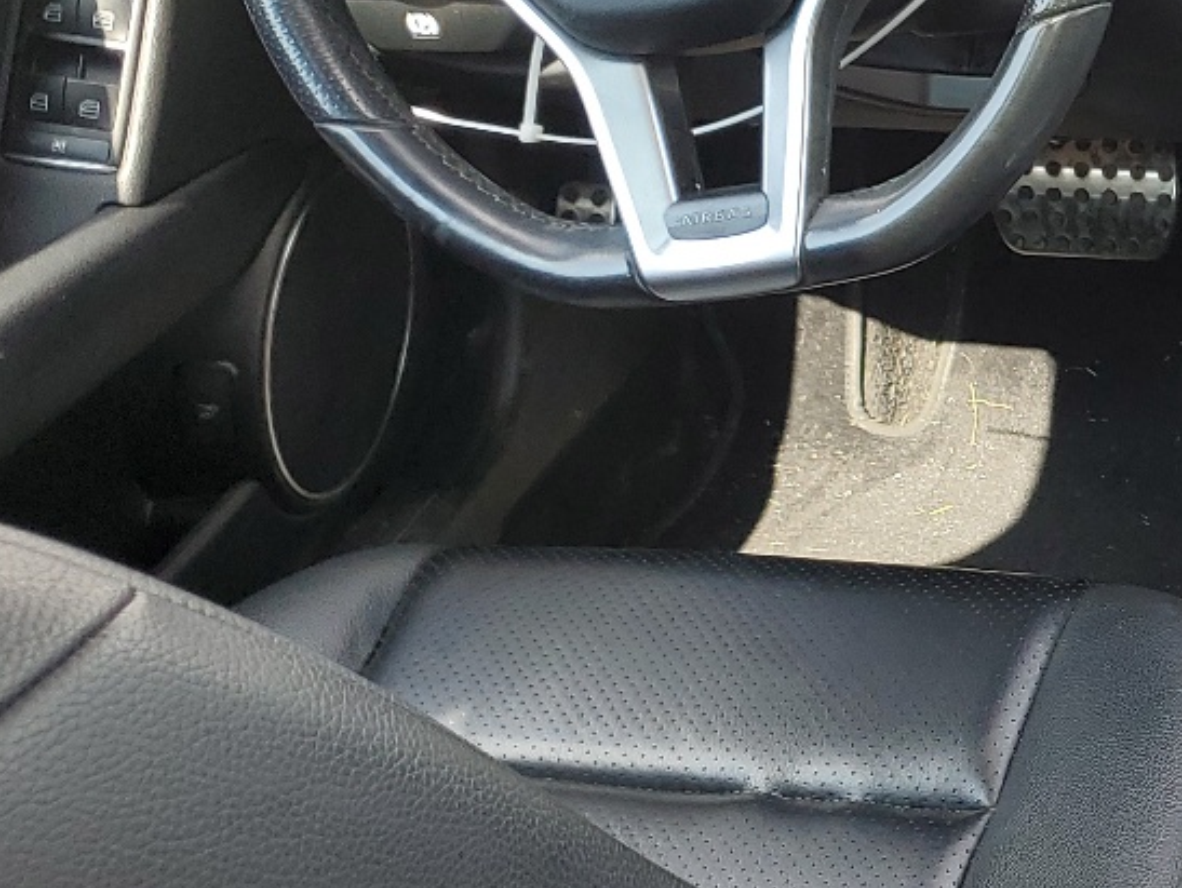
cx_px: 1582
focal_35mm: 76
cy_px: 497
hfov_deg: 22.6
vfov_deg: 19.4
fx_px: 2597
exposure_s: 1/167
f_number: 1.5
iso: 50
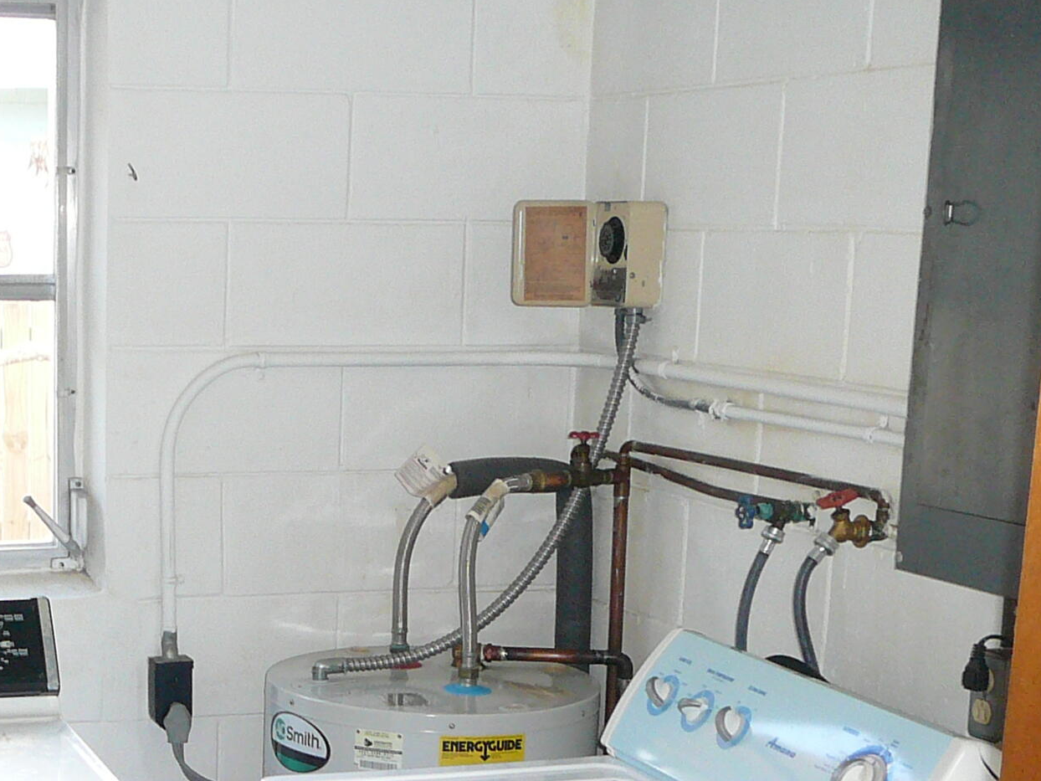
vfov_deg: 19.9
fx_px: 2165
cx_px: 98
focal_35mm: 72
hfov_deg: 26.1
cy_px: 754
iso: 160
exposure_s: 1/30
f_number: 2.8
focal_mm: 5.2
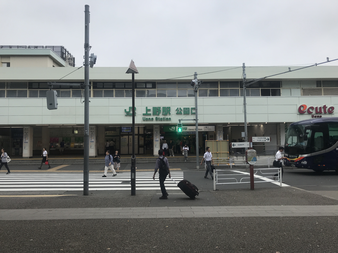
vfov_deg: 49.7
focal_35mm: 28
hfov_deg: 63.4
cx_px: 169
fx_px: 273
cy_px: 126
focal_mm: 3.99
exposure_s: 1/766
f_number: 1.8
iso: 20
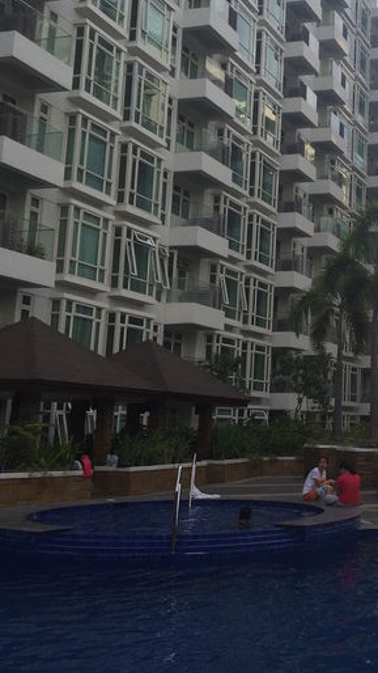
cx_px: 447
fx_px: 766
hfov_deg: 25.1
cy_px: 331
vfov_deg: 47.4
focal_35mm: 43
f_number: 2.2
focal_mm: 4.15
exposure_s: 1/1041
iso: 32
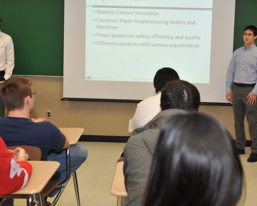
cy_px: 85
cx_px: 151
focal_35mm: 59
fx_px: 449
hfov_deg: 31.9
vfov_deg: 25.8
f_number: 5
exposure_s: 1/60
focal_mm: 40
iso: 320
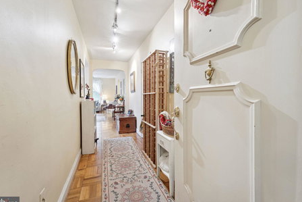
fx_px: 126
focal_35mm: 15
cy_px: 100
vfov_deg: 77.4
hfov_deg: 100.3
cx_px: 146
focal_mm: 14
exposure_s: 1/3.33
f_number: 8
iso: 500
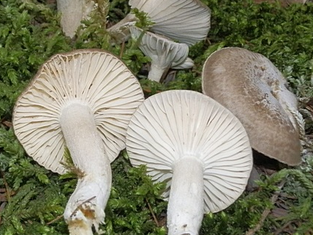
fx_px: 633
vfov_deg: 21.0
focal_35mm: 70
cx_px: 68
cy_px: 123
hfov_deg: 27.3
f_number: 9.9
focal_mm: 6.7
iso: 640
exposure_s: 1/40
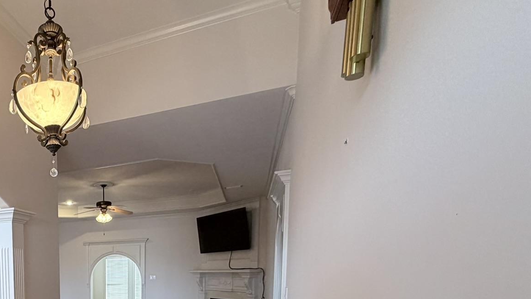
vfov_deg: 37.7
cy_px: 308
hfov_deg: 60.8
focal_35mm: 27
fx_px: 380
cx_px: 68
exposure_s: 1/60
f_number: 2.2
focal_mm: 2.22
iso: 160
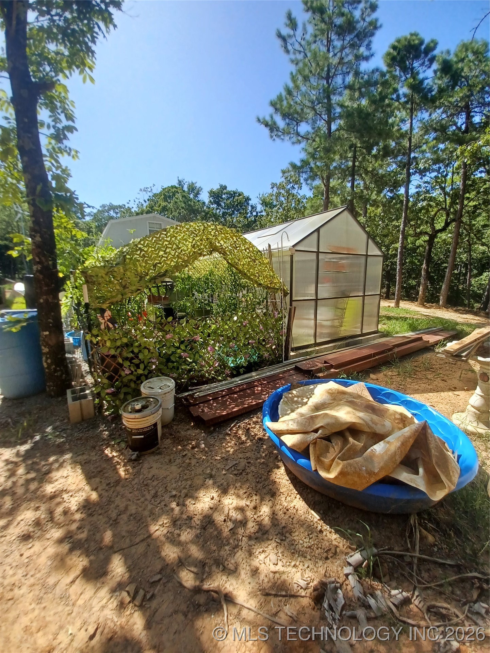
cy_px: 326
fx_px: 245
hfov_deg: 89.9
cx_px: 245
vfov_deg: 106.2
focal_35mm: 13
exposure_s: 1/805
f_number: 2.2
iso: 40
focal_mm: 1.42
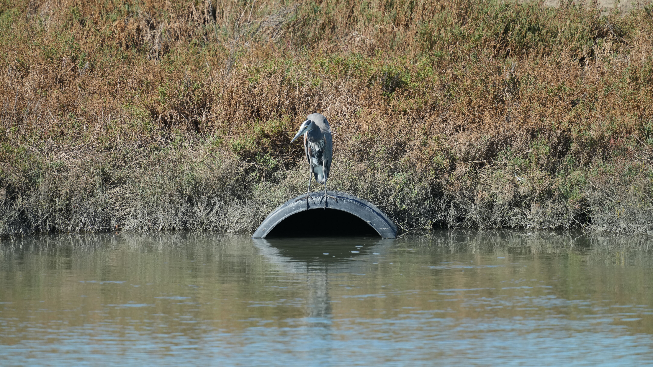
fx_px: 10891
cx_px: 326
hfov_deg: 3.4
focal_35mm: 629
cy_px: 164
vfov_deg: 1.9
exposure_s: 1/2000
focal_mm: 600
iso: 800
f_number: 5.6
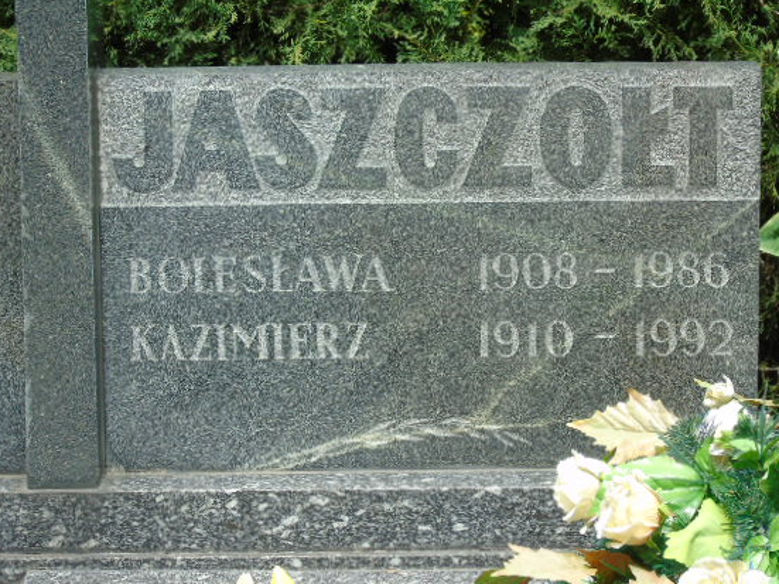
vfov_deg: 9.0
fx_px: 3712
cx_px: 440
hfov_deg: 12.0
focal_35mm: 165
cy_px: 335
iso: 80
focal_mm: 25
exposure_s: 1/200
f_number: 4.7
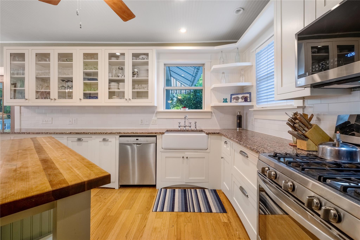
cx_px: 180
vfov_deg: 77.3
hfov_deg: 100.4
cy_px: 120
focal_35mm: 15
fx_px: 150
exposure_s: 1/40
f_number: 8
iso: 160
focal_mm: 10
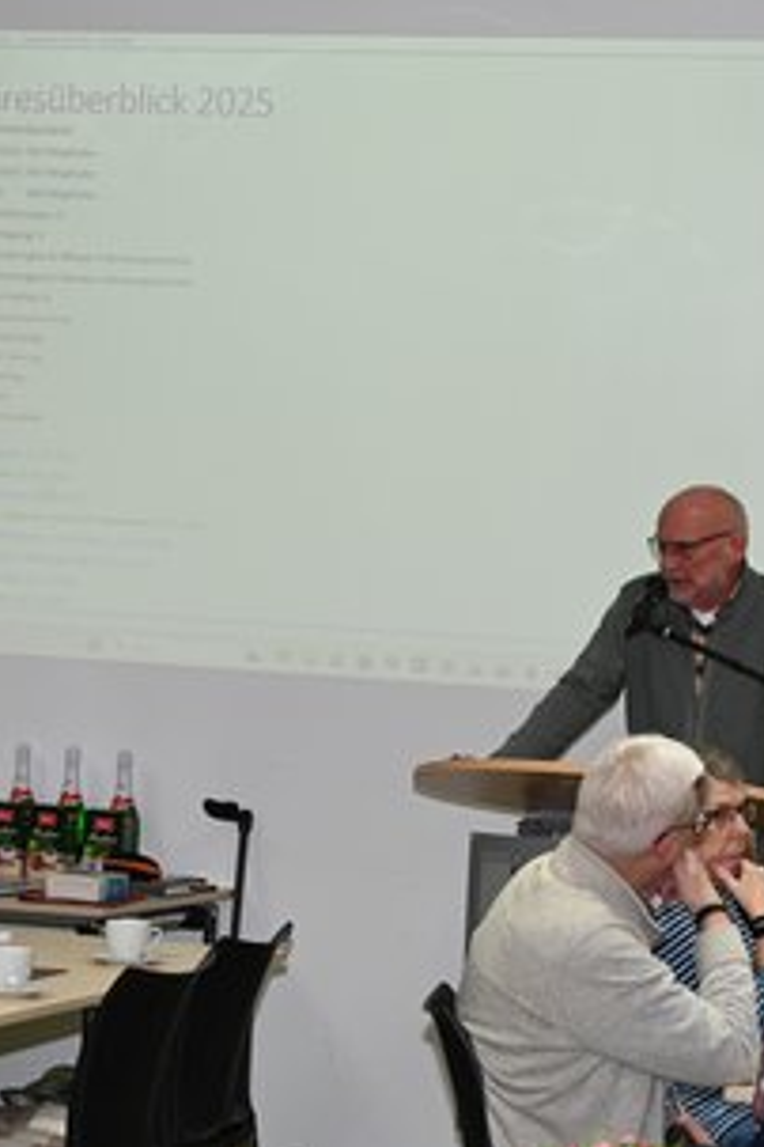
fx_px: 3820
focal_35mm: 120
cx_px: 533
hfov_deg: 11.4
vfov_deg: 17.1
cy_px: 574
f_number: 6
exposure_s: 1/60
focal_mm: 79
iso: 500
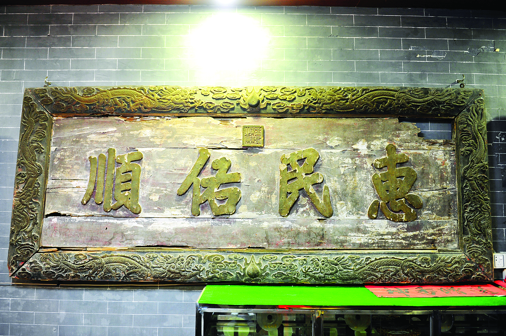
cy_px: 168
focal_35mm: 27
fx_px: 379
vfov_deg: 47.9
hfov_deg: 67.4
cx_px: 253
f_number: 2.8
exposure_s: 1/25
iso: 1000
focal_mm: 27
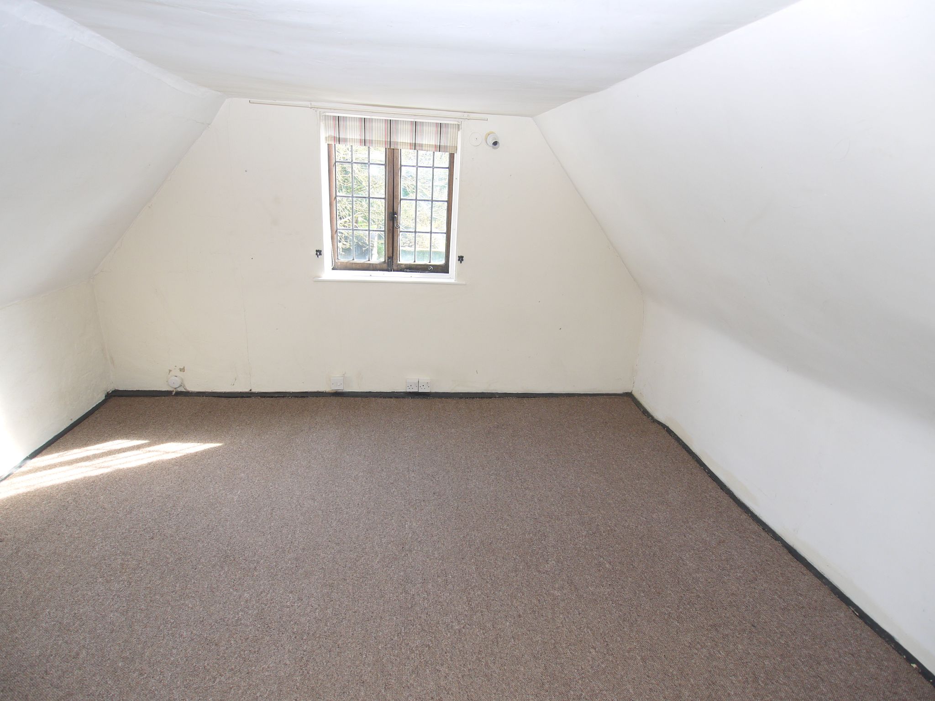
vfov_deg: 71.6
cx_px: 468
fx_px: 486
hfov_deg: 87.8
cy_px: 350
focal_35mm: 18
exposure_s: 1/60
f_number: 4
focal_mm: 9
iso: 100
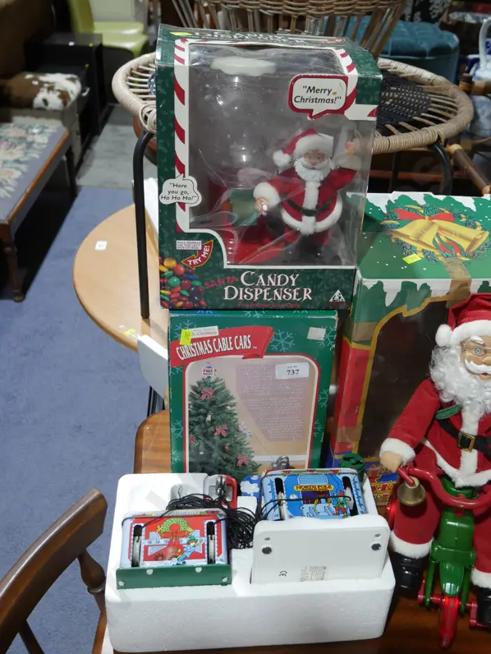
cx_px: 307
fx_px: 680
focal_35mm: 36
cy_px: 339
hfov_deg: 39.4
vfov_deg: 51.3
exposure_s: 1/60
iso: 250
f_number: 3.5
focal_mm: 14
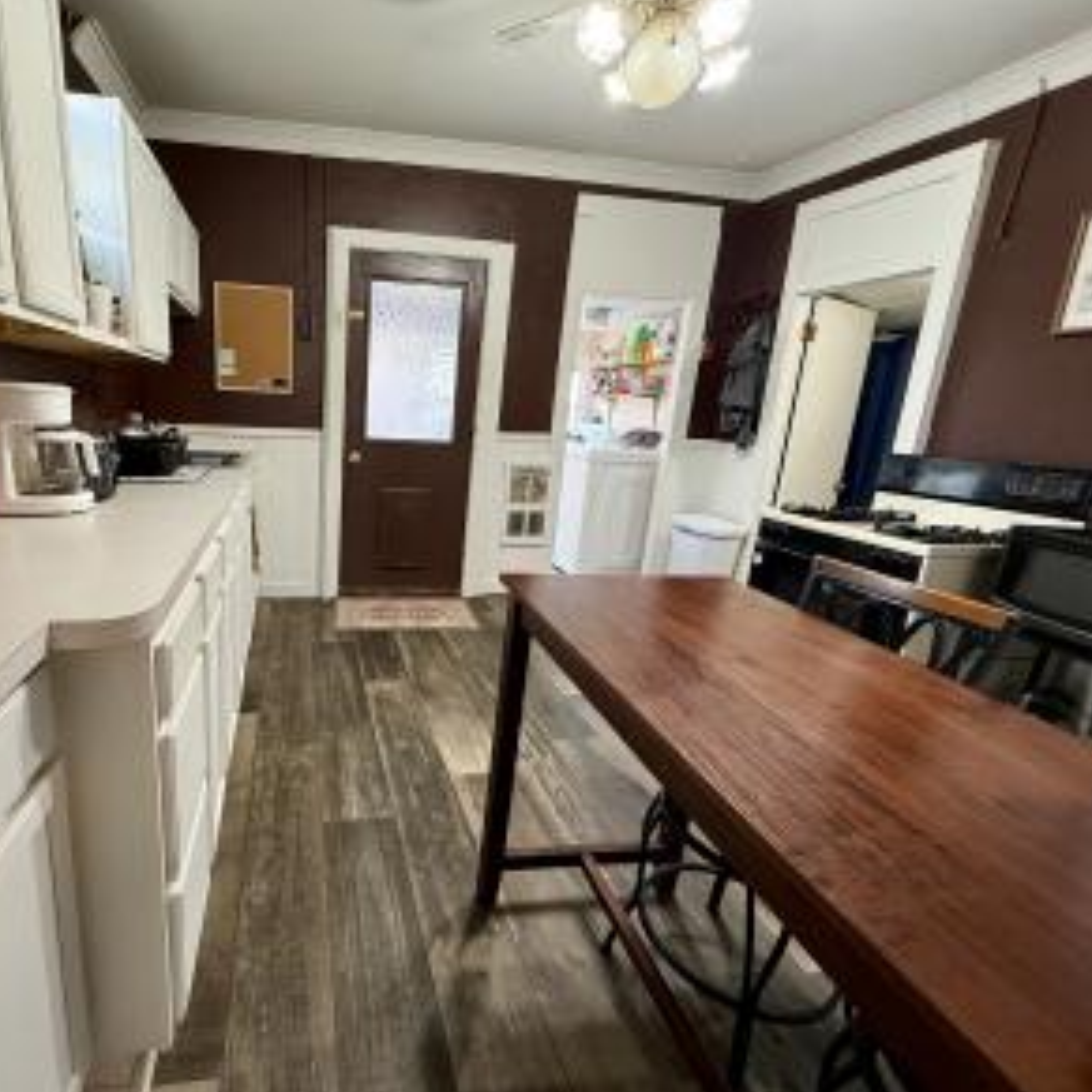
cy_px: 544
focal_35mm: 17
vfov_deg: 84.0
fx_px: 607
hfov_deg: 82.2
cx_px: 402
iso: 250
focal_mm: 2.22
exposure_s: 1/60
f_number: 2.2
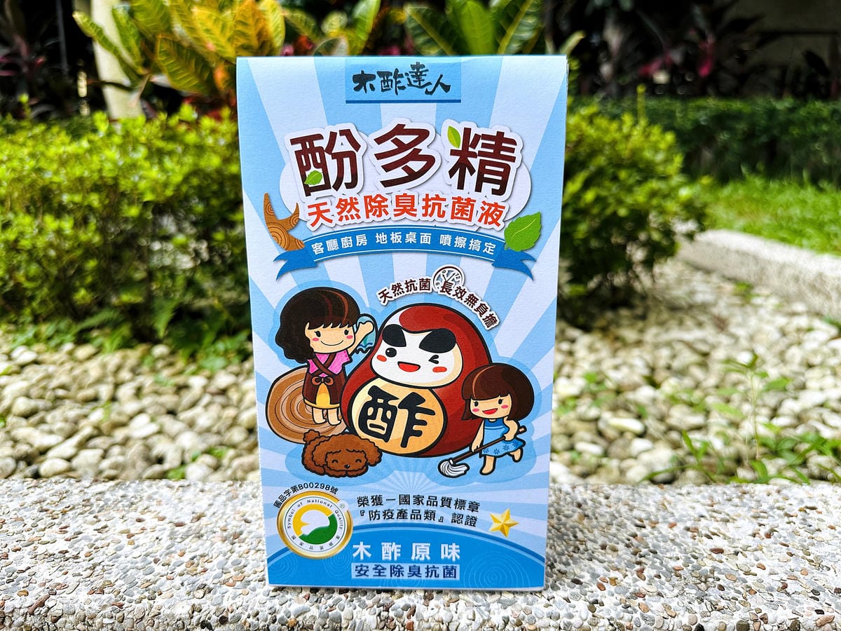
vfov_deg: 56.8
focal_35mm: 24
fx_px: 583
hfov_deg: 71.6
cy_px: 316
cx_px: 420
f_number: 1.78
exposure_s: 1/121
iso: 80
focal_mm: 6.86
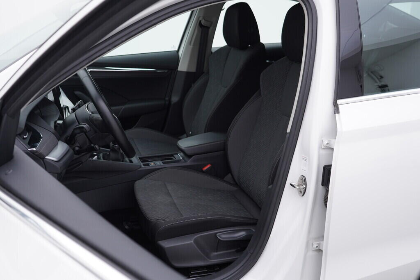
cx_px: 210
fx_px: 420
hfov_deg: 53.1
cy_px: 140
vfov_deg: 36.9
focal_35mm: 36
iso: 125
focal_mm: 24
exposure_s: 1/60
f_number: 3.5
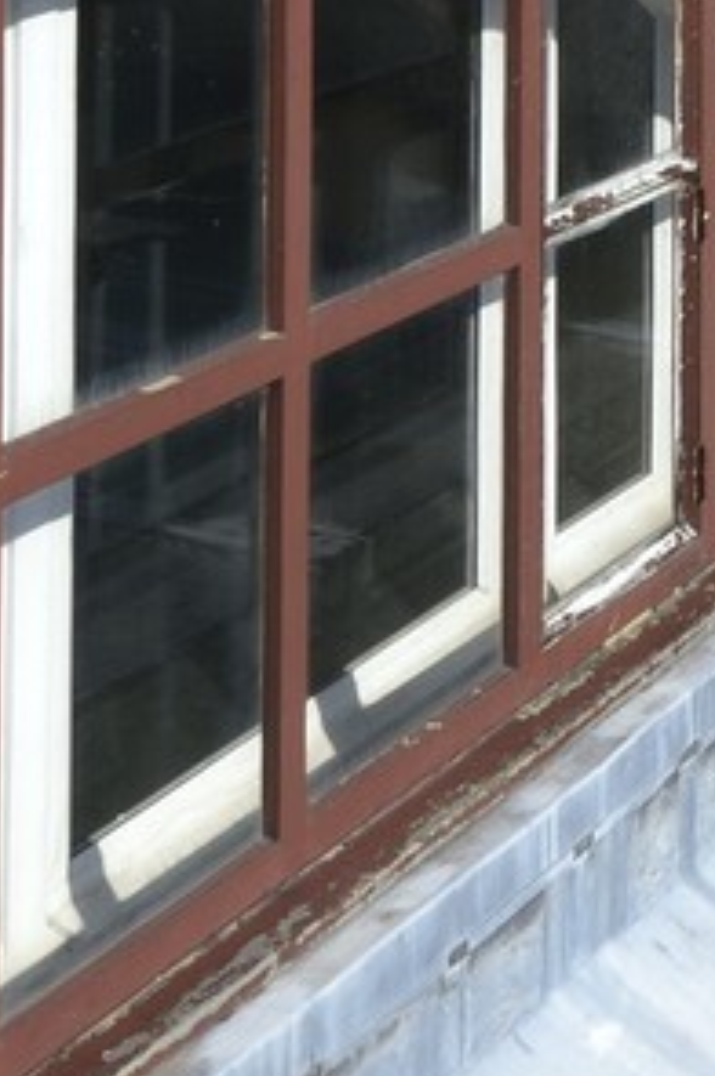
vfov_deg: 19.5
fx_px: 2269
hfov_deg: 14.3
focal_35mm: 76
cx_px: 1521
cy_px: -883
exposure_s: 1/200
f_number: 11
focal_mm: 14
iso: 100
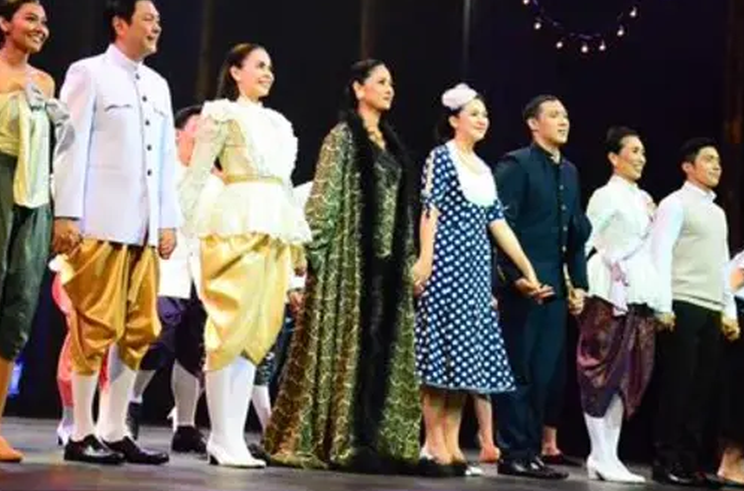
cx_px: 220
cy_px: 134
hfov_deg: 21.6
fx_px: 1937
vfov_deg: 14.4
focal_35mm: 94
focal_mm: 40
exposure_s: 1/1000
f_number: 4.5
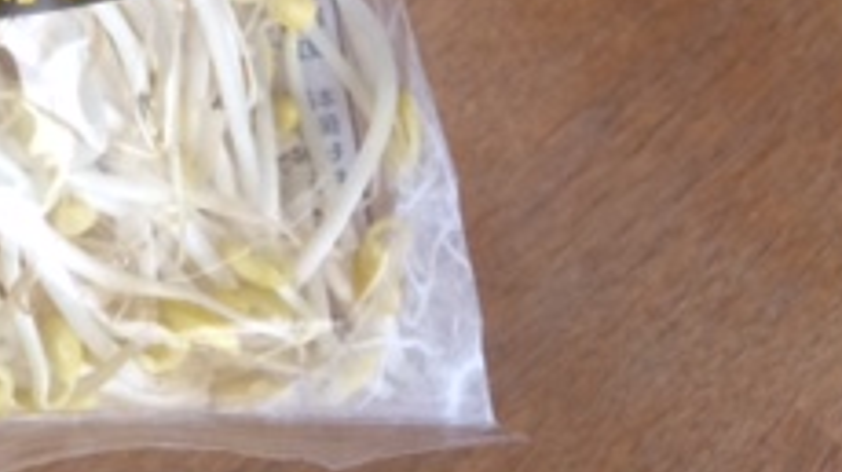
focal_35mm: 88
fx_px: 1963
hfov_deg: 22.4
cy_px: -402
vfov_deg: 12.4
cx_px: -165
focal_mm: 4.15
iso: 100
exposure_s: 1/30
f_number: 2.2
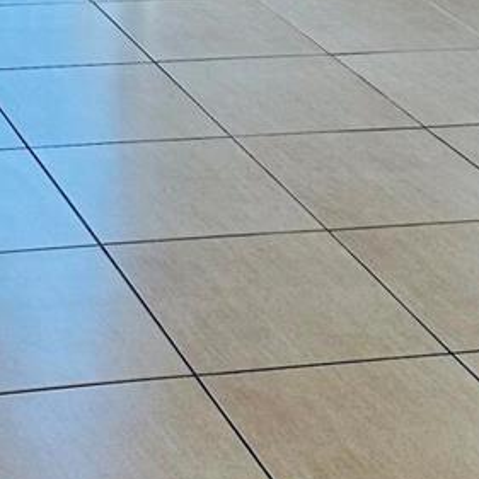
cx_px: -41
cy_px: -206
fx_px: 1816
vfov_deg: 14.2
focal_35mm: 116
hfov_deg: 14.7
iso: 80
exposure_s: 1/409
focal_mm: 6.86
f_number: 1.78
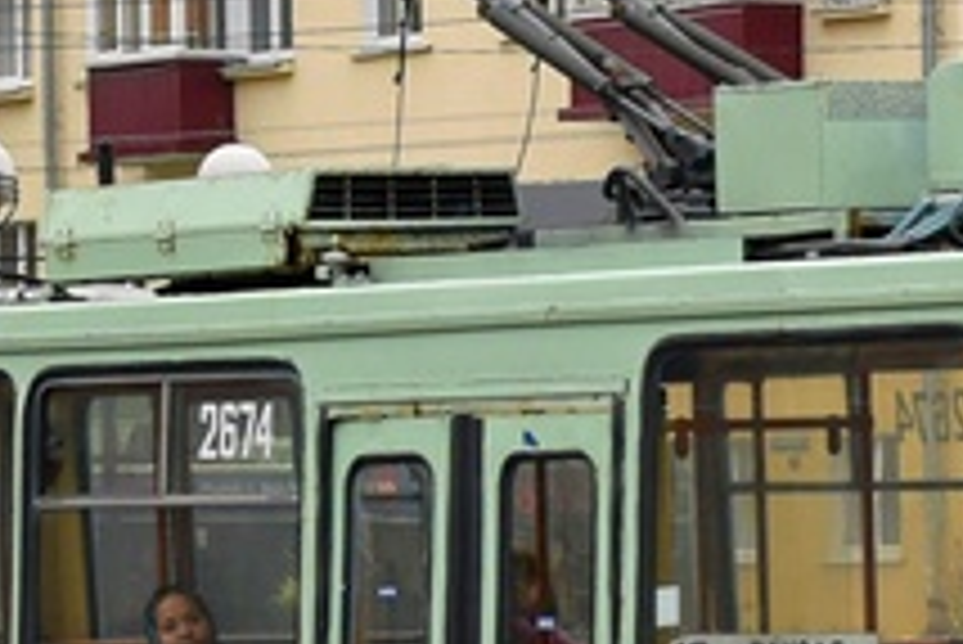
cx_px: 1022
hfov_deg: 6.4
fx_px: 8565
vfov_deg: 4.3
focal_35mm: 320
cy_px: 405
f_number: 6.3
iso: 400
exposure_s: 1/500
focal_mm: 38
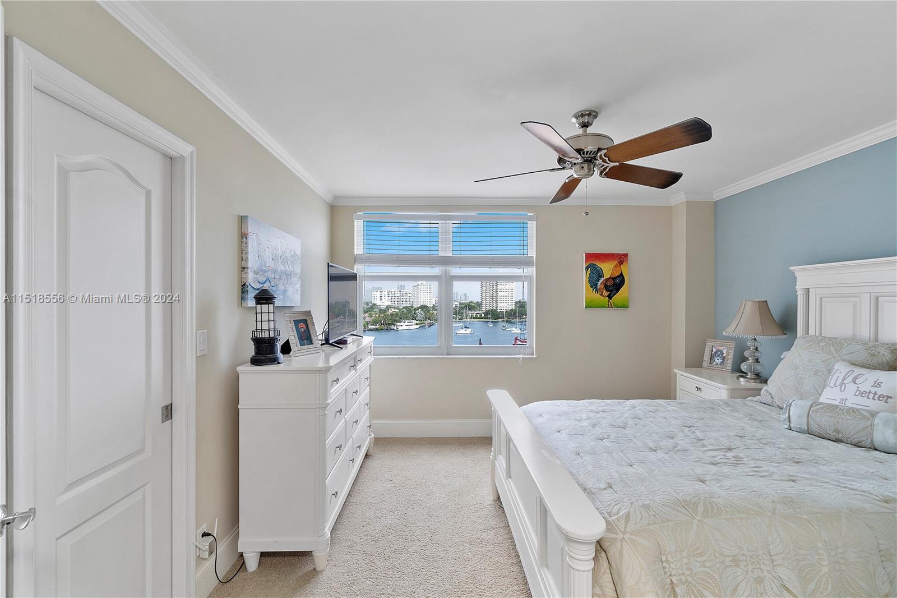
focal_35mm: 15
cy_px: 299
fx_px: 374
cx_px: 448
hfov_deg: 100.4
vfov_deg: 77.3
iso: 160
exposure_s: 1/8
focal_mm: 10
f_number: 11
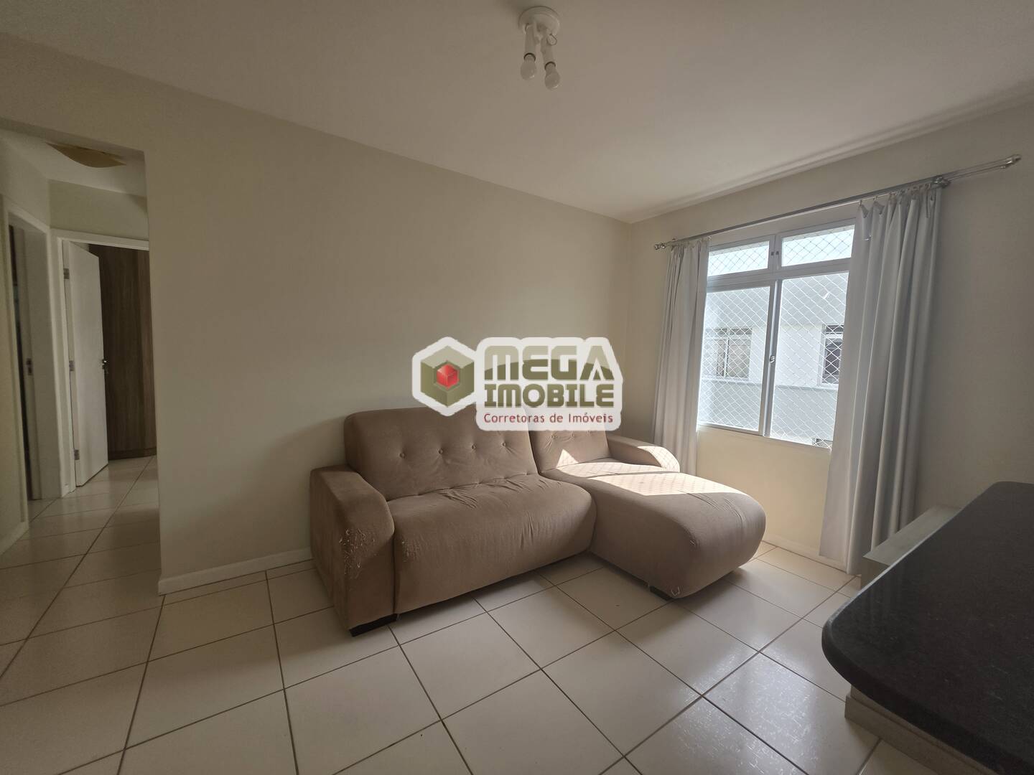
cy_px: 388
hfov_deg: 106.2
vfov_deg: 89.9
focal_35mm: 13
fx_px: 388
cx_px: 517
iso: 40
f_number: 1.9
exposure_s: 1/551
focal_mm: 2.2
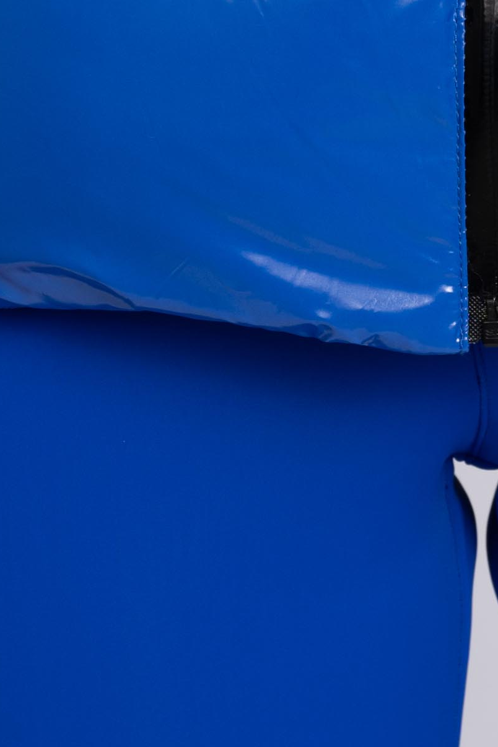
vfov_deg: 6.0
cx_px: 448
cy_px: -388
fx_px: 7075
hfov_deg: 4.0
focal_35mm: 341
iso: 125
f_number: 7.1
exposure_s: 1/200
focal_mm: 68
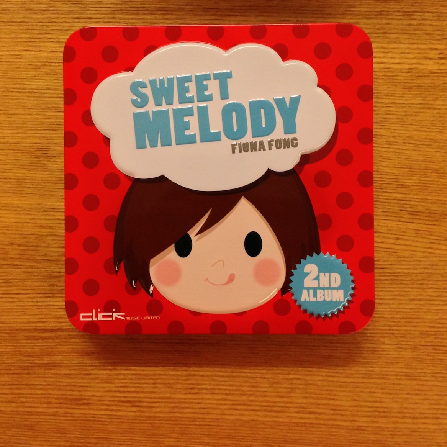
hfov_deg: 41.9
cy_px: 173
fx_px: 584
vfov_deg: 41.6
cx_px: 222
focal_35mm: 40
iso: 250
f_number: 2.4
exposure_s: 1/20
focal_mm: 4.13
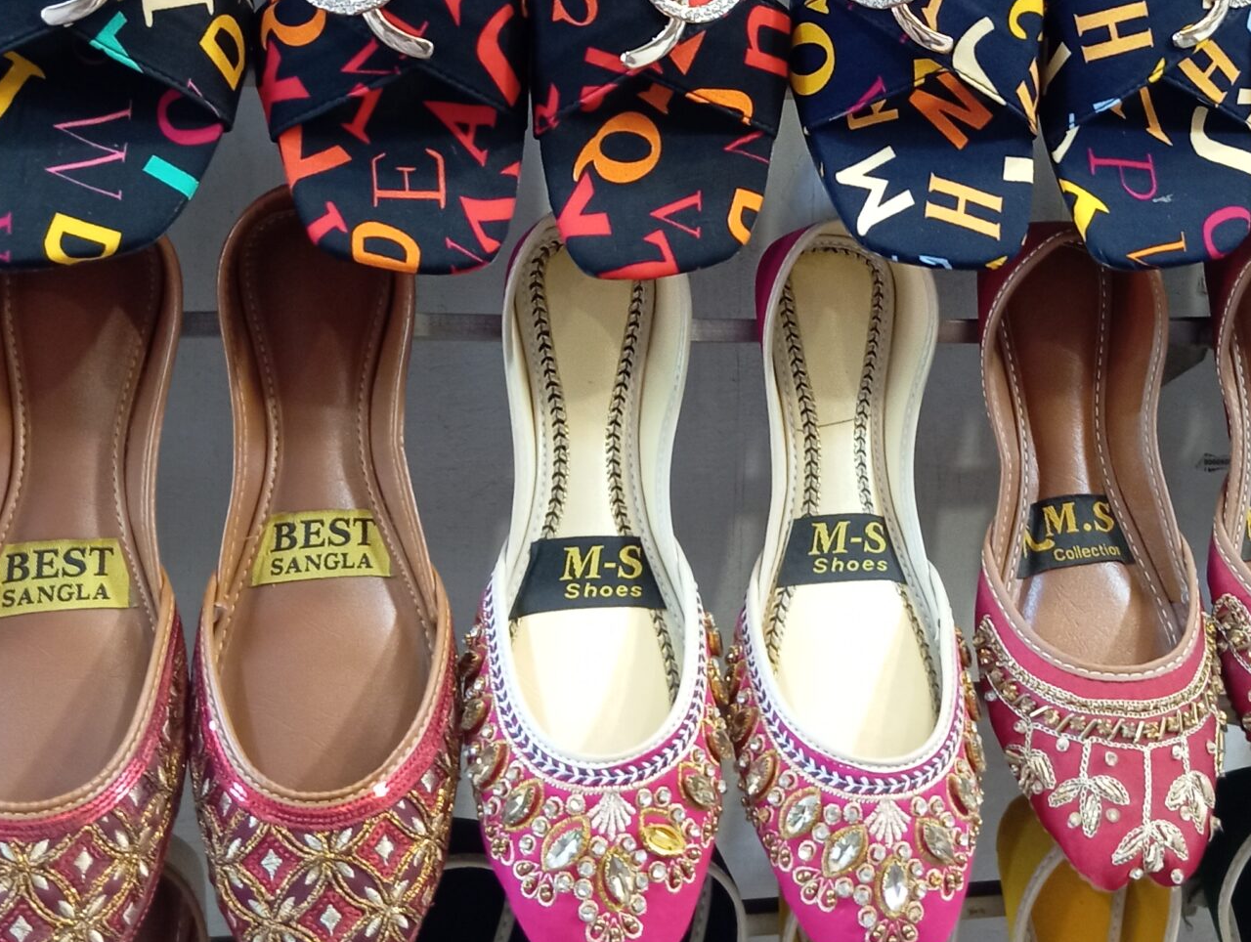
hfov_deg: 33.9
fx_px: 2027
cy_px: 64
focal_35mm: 56
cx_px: 868
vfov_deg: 25.2
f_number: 1.8
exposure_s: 1/33.3
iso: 804
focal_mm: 4.22
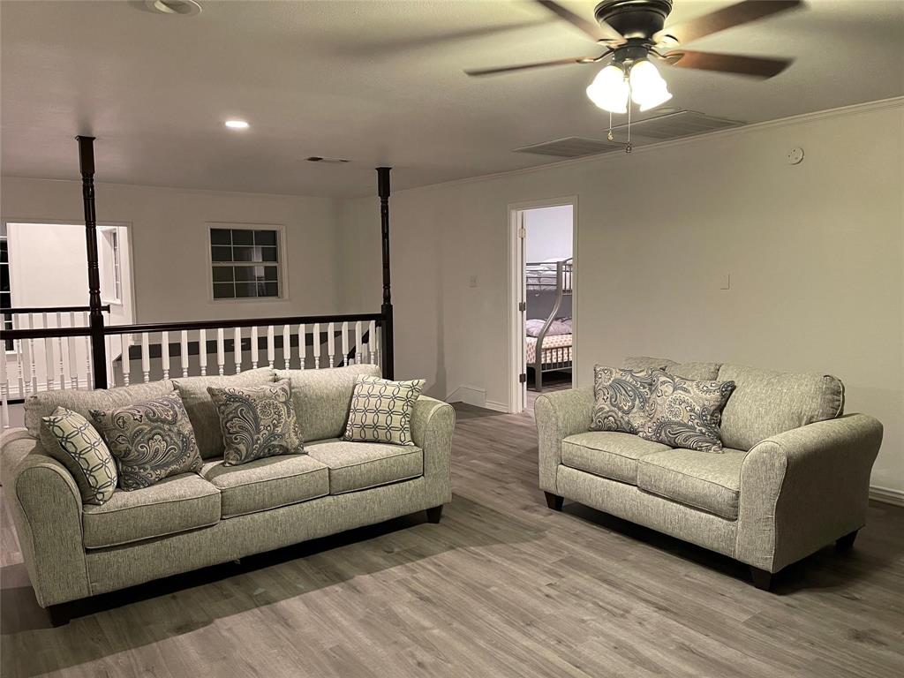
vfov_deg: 53.1
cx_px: 452
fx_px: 679
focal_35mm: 26
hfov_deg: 67.3
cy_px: 339
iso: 400
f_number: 1.6
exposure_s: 1/60
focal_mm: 5.1
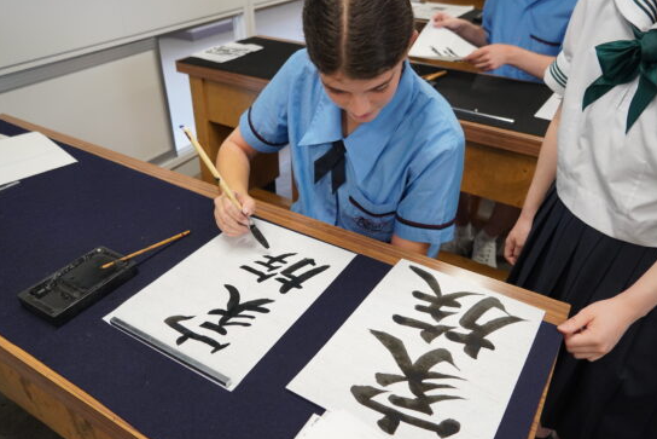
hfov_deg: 65.4
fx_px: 511
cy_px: 214
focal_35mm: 28
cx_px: 337
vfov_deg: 46.4
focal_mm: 18
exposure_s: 1/160
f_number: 3.5
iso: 1250
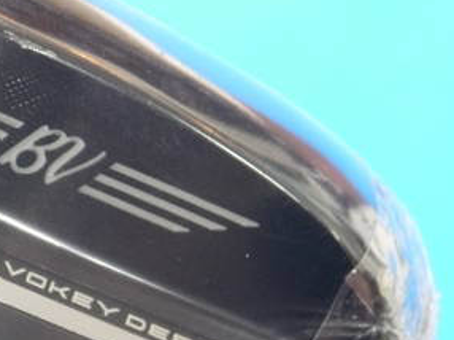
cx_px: -10
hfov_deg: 10.4
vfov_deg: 7.9
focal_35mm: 188
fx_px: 2464
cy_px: 183
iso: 800
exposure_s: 1/40
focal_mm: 42
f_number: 5.6
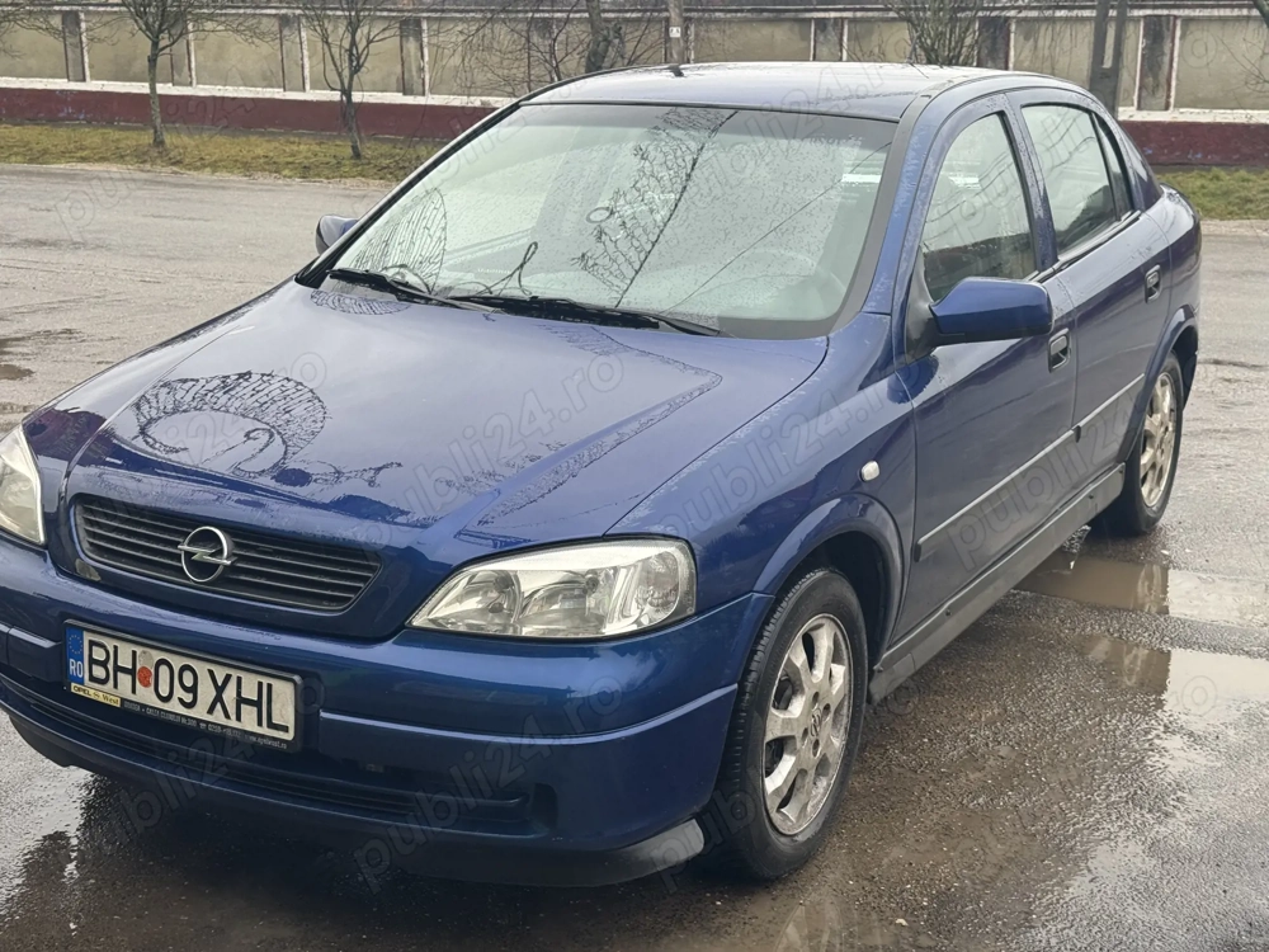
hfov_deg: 39.7
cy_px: 476
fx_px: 1760
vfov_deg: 30.3
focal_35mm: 48
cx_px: 634
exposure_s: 1/167
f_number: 1.78
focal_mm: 6.76
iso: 50
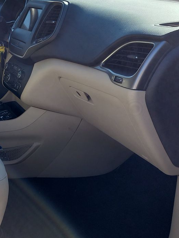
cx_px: 6
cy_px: 79
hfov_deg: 25.4
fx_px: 379
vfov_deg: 34.6
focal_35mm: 55
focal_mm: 6.7
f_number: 1.8
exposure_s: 1/269
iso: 50
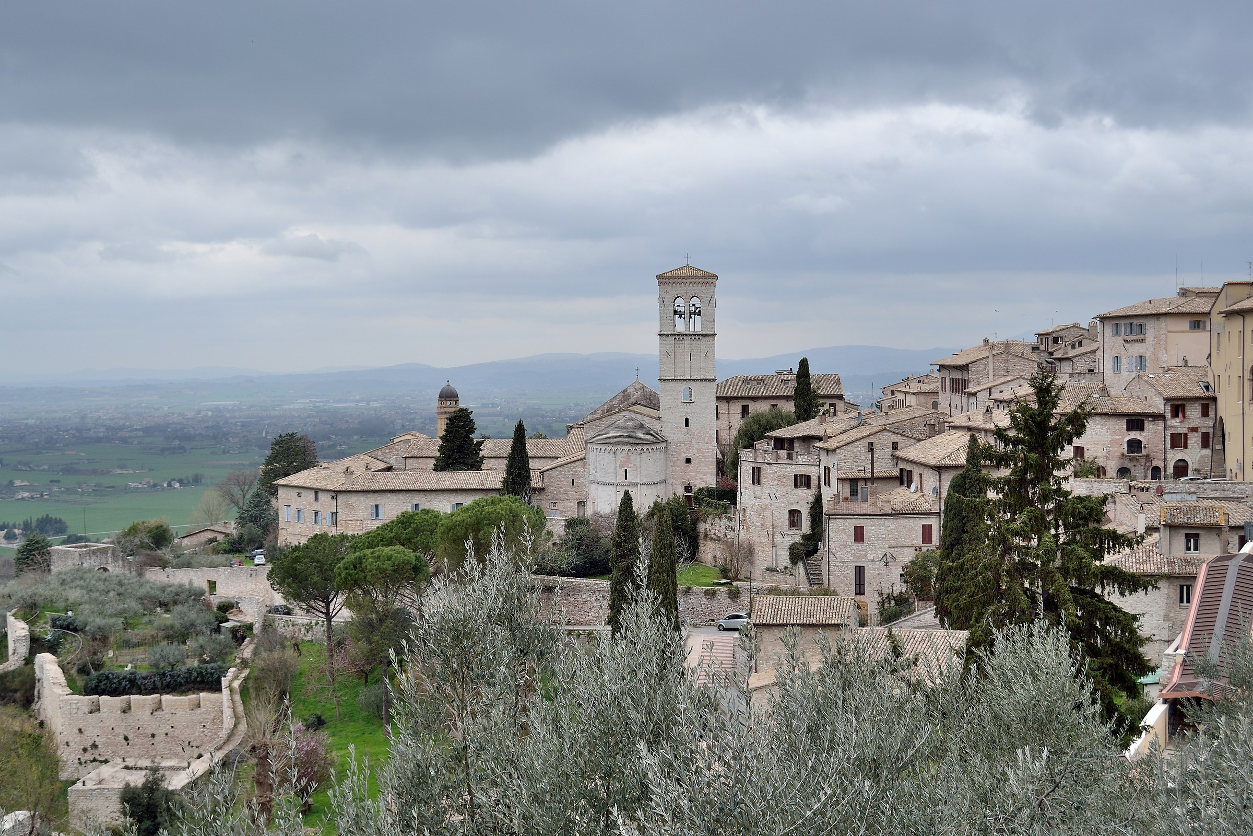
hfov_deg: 49.6
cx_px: 626
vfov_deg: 34.2
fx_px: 1357
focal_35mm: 39
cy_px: 418
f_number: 6.3
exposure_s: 1/160
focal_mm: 26
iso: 100
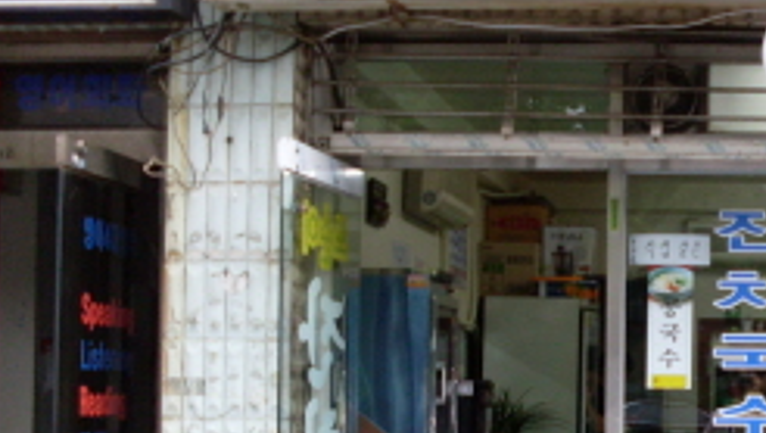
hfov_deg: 24.3
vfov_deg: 14.4
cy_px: 329
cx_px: 735
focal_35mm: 84
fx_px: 1708
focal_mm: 6.3
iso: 80
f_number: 2.8
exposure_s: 1/125
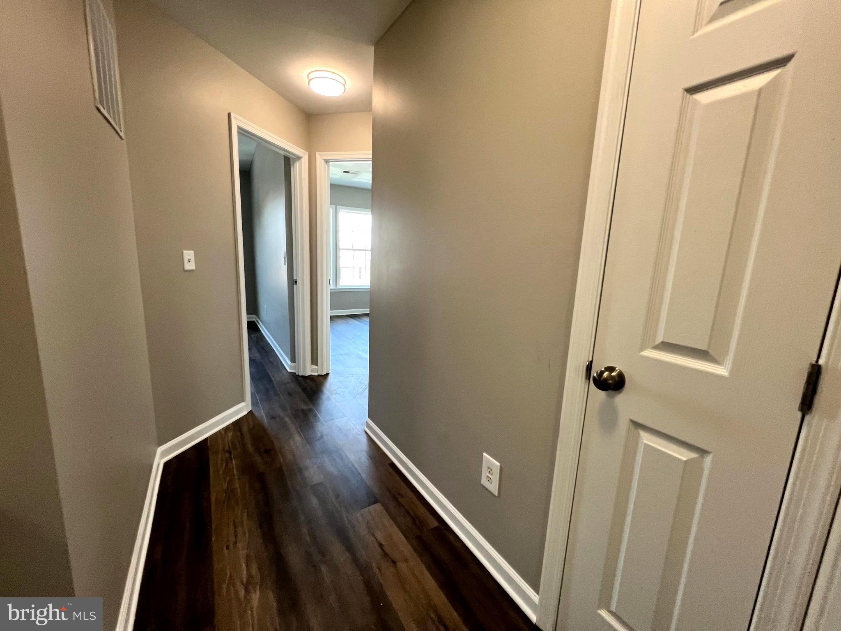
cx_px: 420
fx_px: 316
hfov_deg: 106.2
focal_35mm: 13
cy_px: 316
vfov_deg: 89.9
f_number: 1.8
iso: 160
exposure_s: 1/120
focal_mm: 1.57
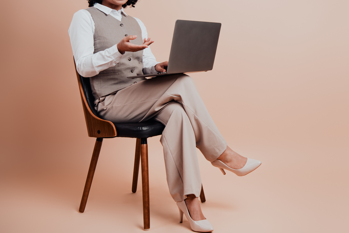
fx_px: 514
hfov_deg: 36.6
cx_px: 263
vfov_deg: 25.4
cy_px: 78
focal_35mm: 53
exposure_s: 1/160
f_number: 6.3
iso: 100
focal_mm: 35
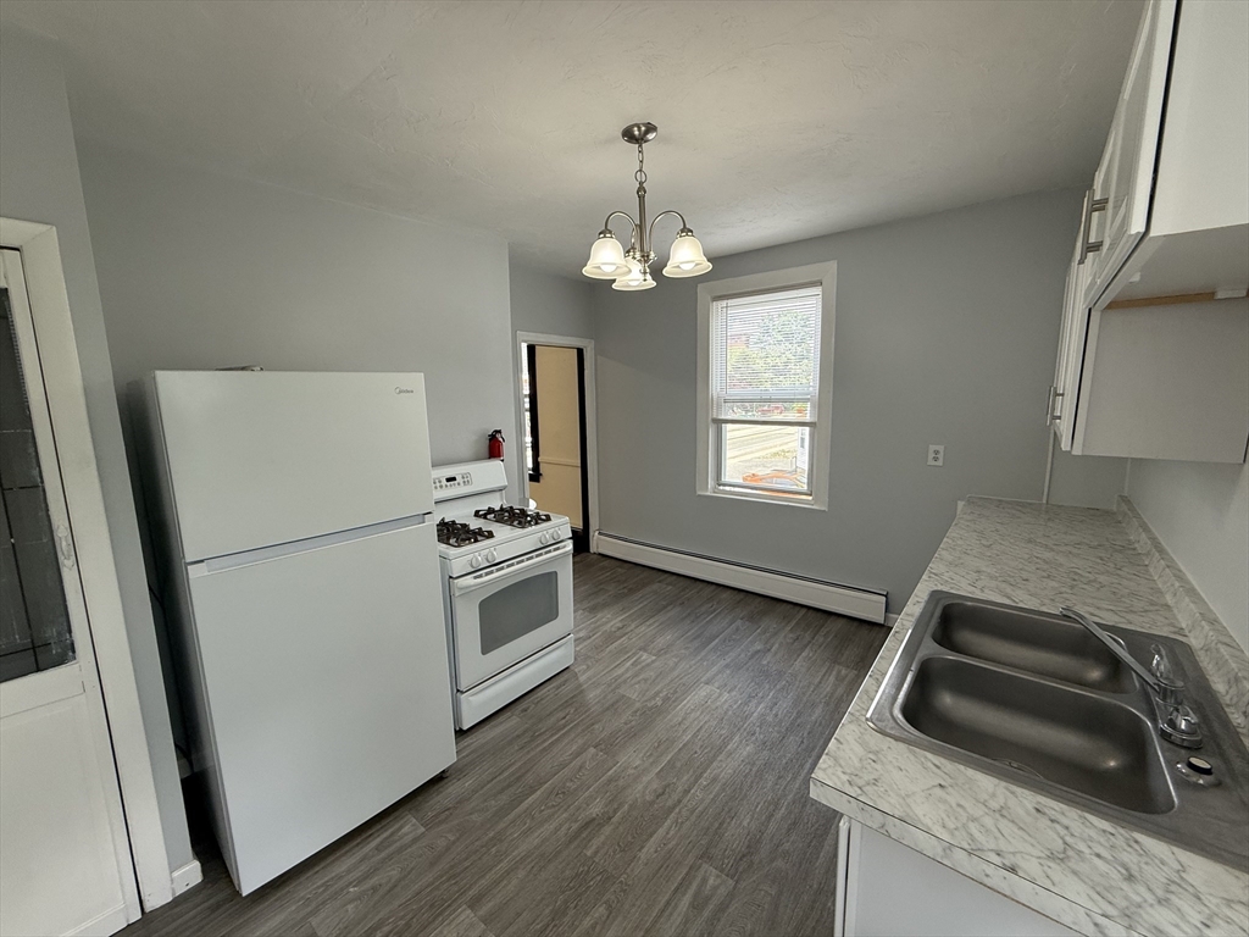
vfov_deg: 85.7
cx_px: 624
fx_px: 505
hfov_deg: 102.1
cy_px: 468
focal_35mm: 14
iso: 100
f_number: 2.2
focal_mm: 2.22
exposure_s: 1/120
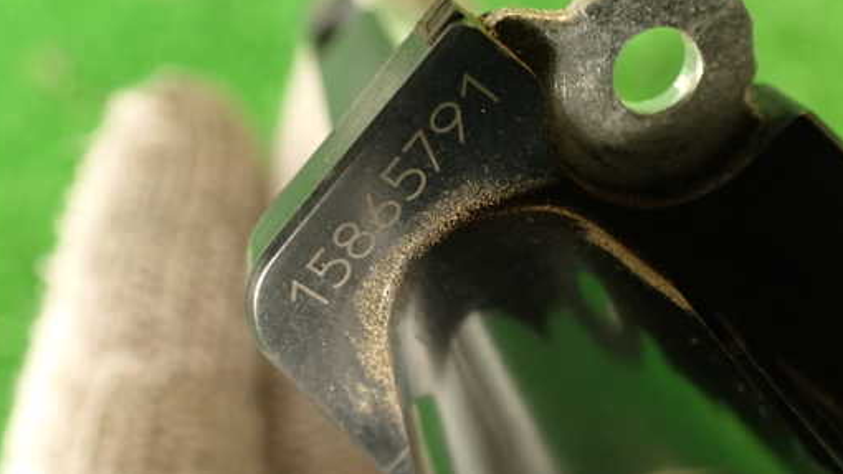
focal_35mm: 41
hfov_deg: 49.4
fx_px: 917
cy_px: 195
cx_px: 395
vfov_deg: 29.0
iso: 250
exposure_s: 1/30
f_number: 2.4
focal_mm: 5.79
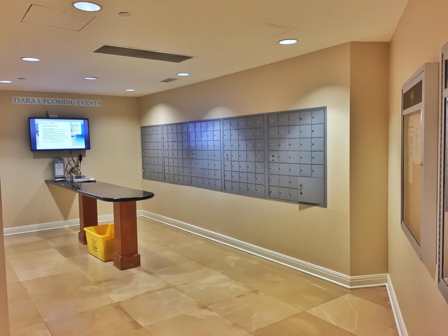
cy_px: 168
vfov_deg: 48.2
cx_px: 224
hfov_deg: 61.7
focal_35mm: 29
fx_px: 375
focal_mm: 4.15
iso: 160
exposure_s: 1/30
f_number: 2.2
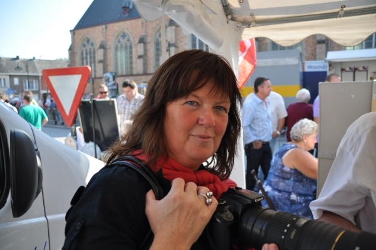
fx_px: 282
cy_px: 125
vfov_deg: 47.9
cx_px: 188
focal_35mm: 27
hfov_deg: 67.4
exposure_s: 1/1000
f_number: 4
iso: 450
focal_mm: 18
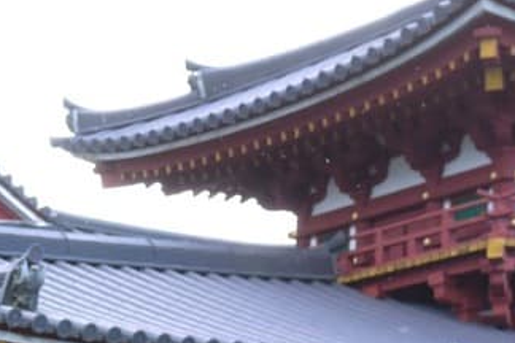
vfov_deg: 6.0
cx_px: -388
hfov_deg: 8.9
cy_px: 730
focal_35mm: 222
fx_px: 3176
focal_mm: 50
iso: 800
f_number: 8
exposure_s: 1/200
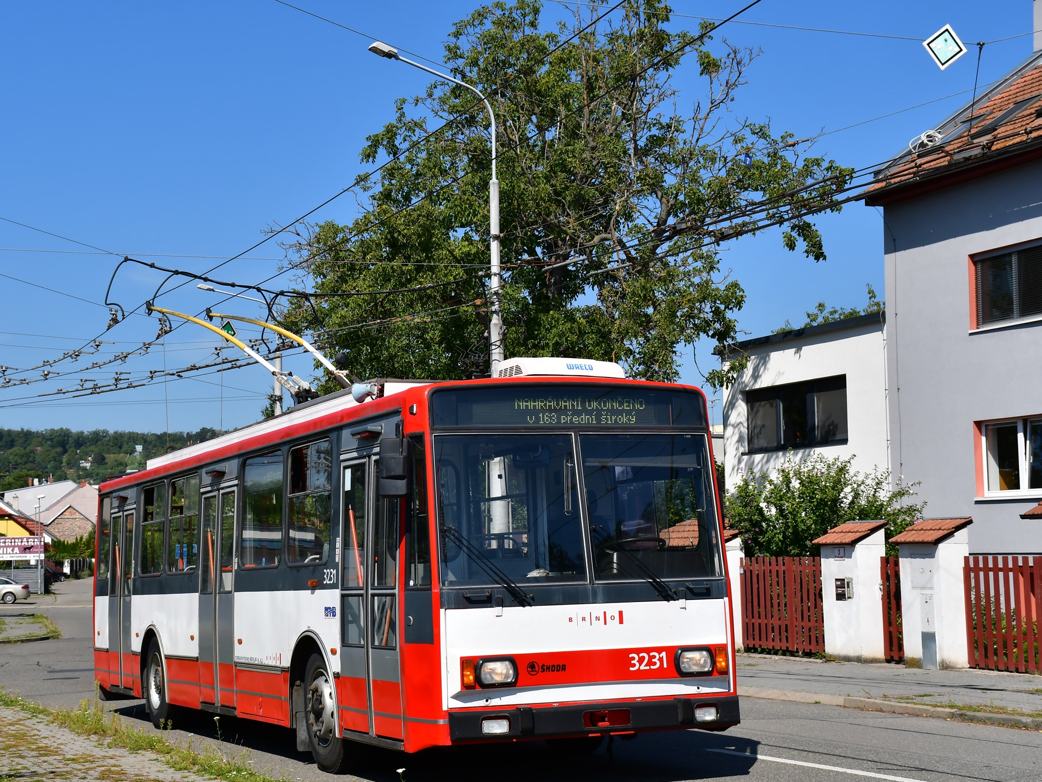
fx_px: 1716
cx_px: 455
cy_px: 392
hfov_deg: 33.7
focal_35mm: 57
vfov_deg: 25.7
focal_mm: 35
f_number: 8
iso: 200
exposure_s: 1/800
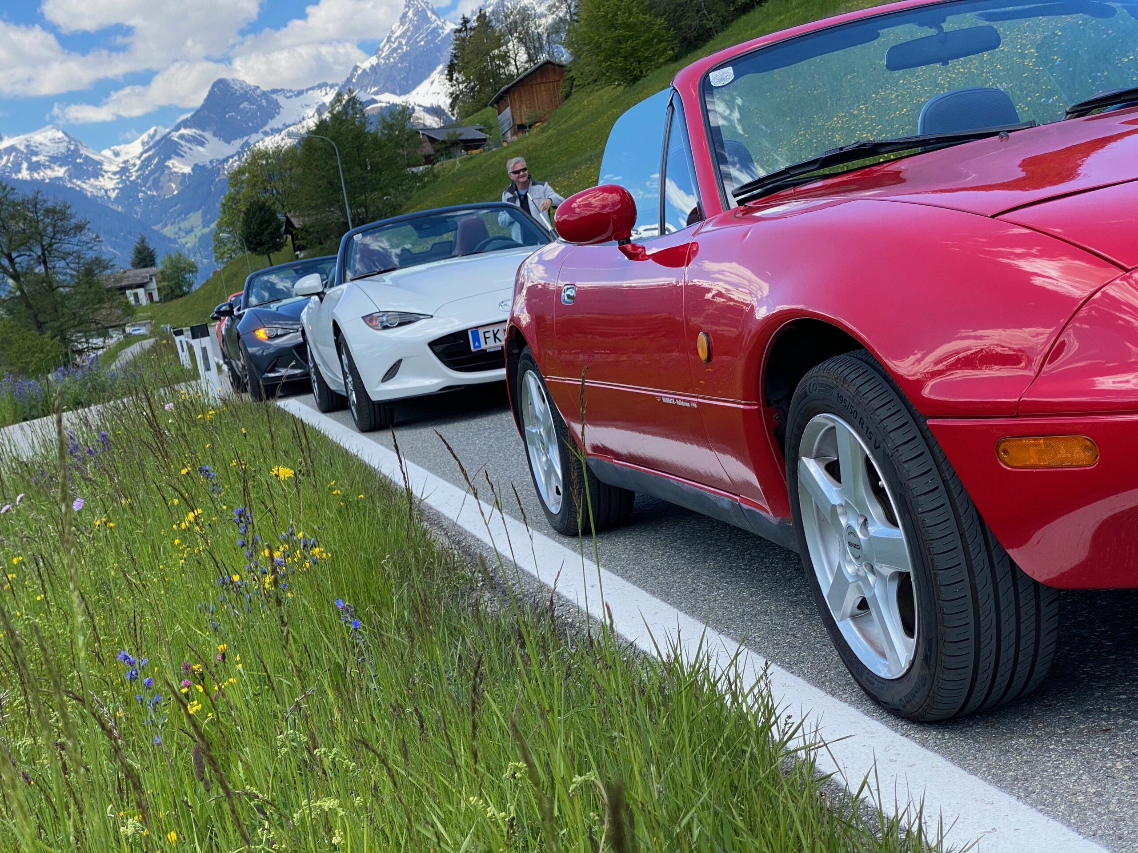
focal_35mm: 52
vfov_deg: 28.0
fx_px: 1709
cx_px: 569
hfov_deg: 36.8
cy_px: 426
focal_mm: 6
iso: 20
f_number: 2
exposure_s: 1/813
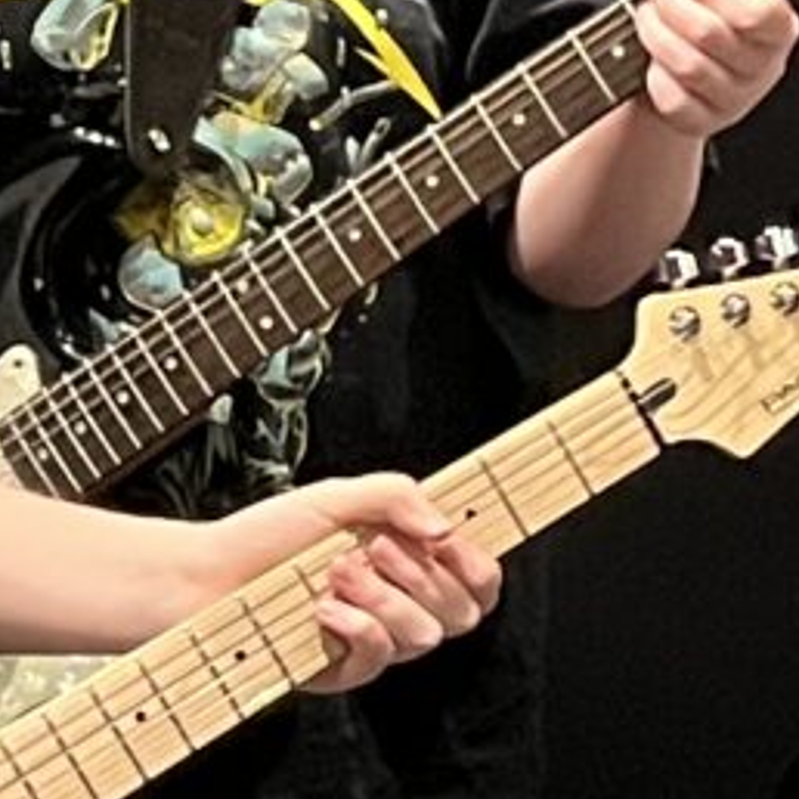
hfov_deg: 7.0
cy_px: 204
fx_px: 5954
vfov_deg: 7.7
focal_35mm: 228
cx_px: 2245
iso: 500
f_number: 1.6
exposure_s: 1/60
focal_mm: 5.1
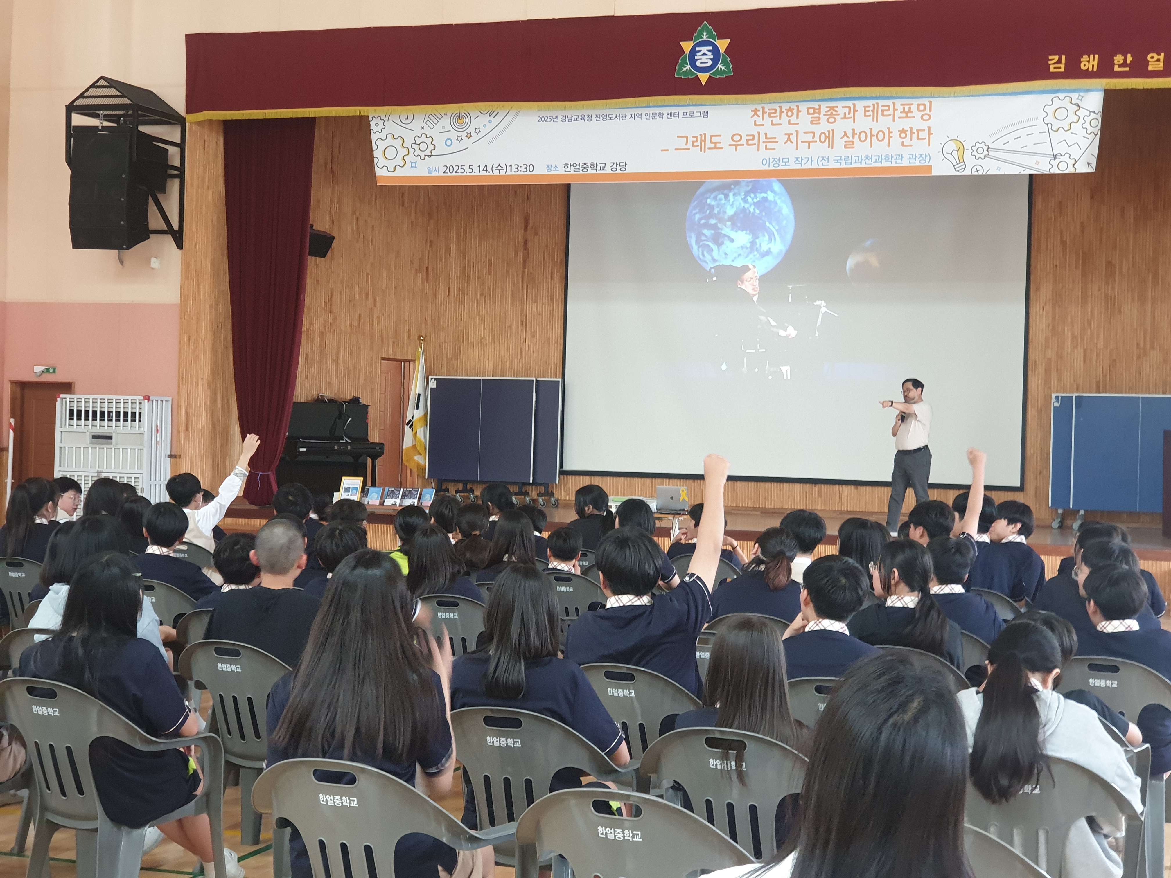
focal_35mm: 52
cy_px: 439
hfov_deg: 36.8
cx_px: 586
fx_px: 1759
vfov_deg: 28.0
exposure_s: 1/15
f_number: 2.4
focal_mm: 6
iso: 200
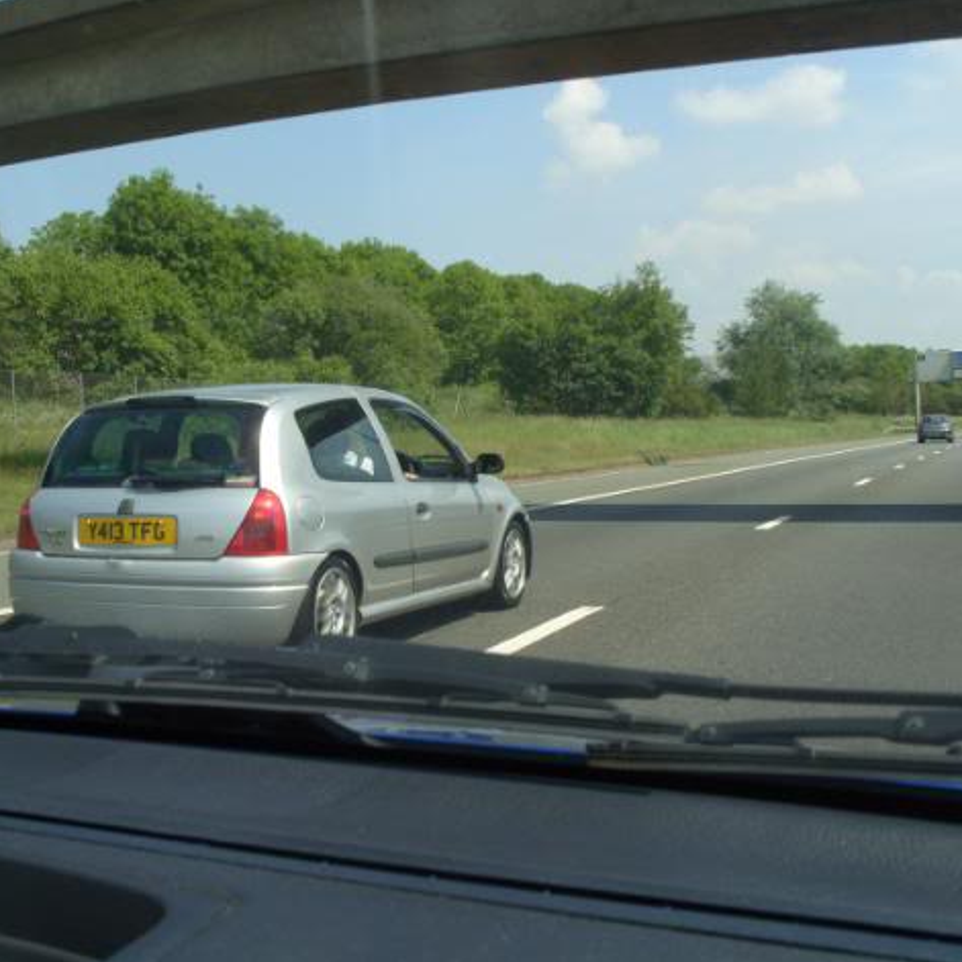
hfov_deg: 39.8
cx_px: 374
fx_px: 1321
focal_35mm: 42
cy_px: 482
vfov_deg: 40.0
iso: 80
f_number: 5.7
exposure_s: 1/350
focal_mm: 7.8
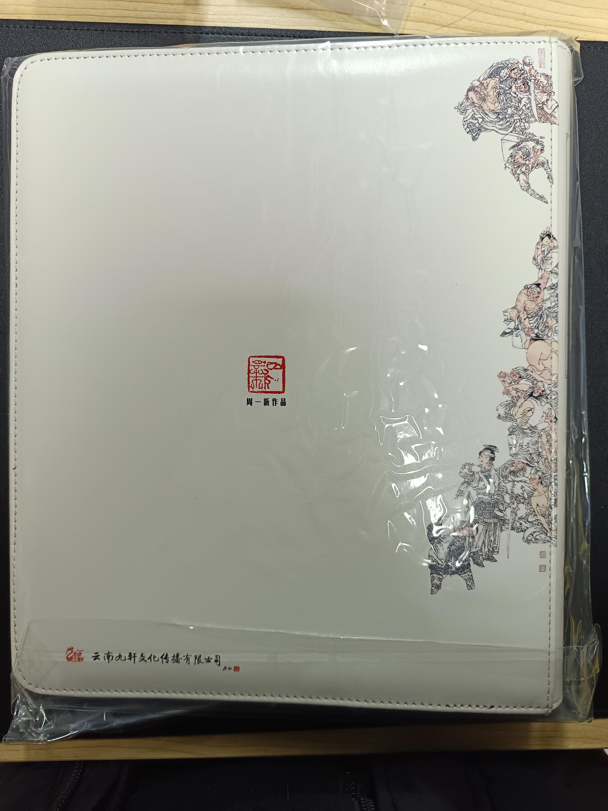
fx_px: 562
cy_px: 406
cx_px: 304
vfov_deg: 71.6
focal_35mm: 24
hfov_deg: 56.8
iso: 581
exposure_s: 1/50
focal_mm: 5.31
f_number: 1.7
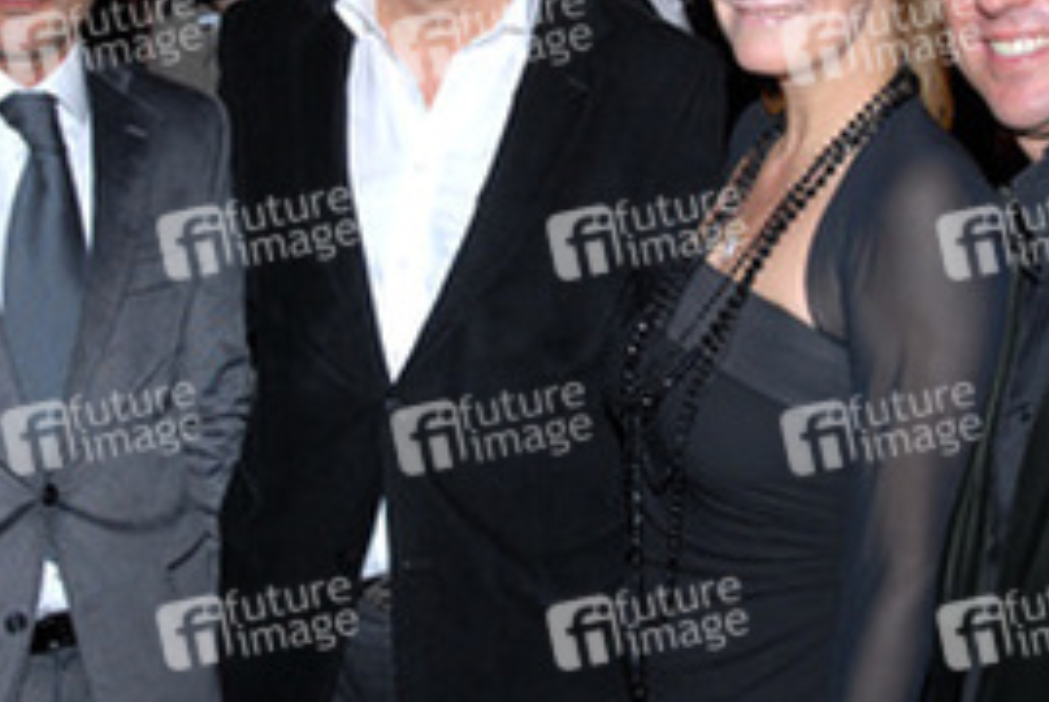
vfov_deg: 20.7
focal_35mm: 65
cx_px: 538
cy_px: 136
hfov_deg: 30.9
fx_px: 1896
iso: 320
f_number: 8
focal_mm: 26
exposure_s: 1/60
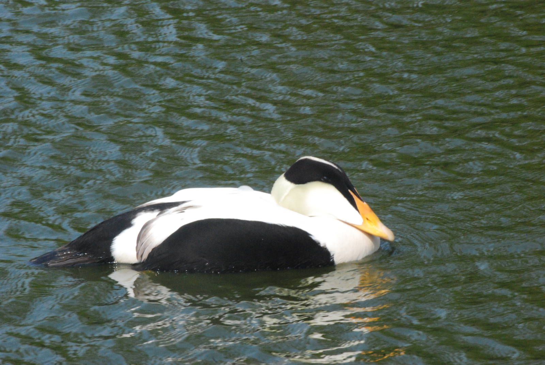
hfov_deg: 4.6
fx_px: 6820
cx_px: 272
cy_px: 182
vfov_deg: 3.1
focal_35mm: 450
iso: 1600
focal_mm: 300
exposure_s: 1/160
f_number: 32
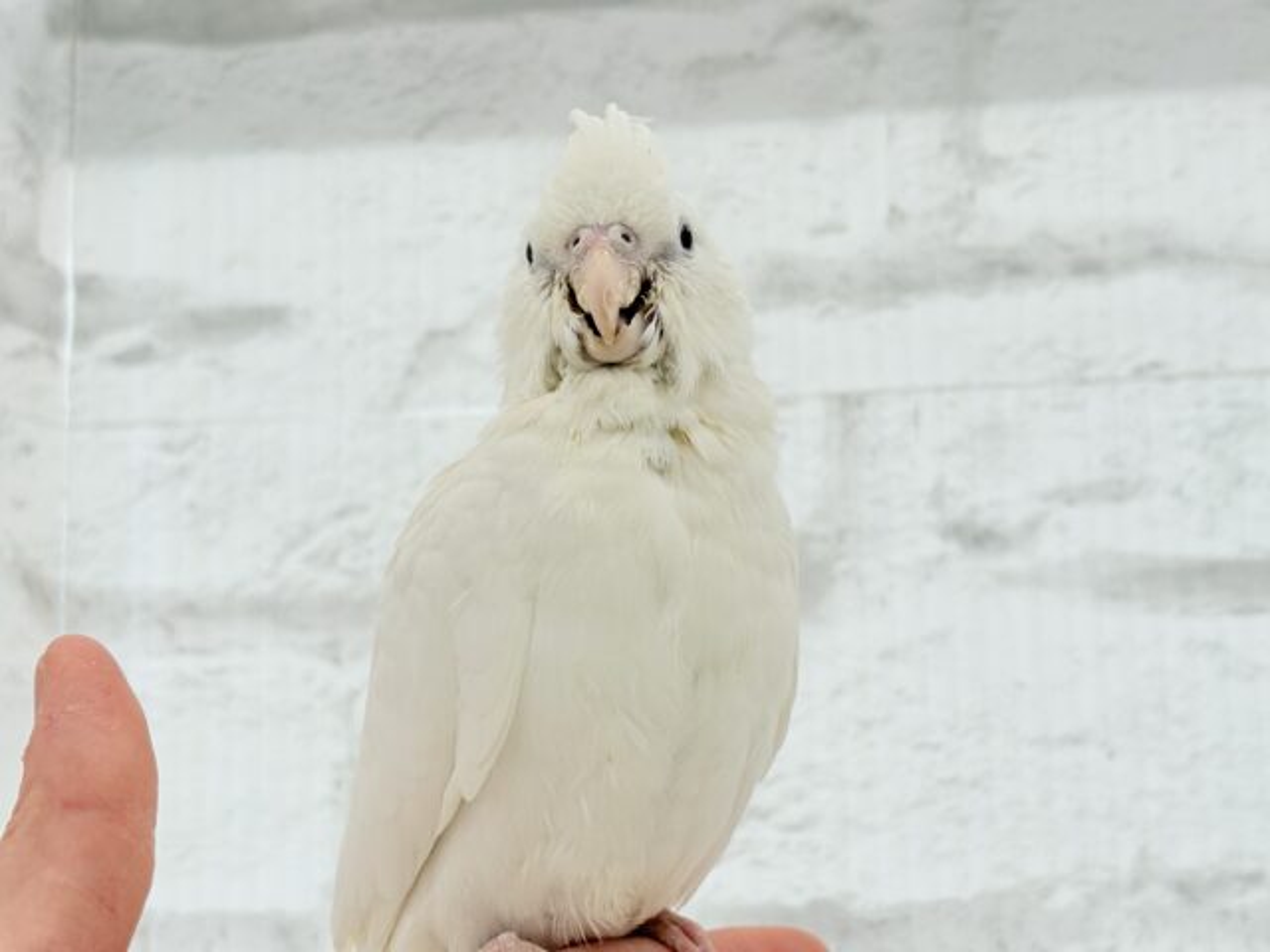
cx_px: 635
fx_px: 1908
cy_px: 476
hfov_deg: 36.8
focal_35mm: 52
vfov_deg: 28.0
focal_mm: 5.96
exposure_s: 1/100
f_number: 1.6
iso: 32
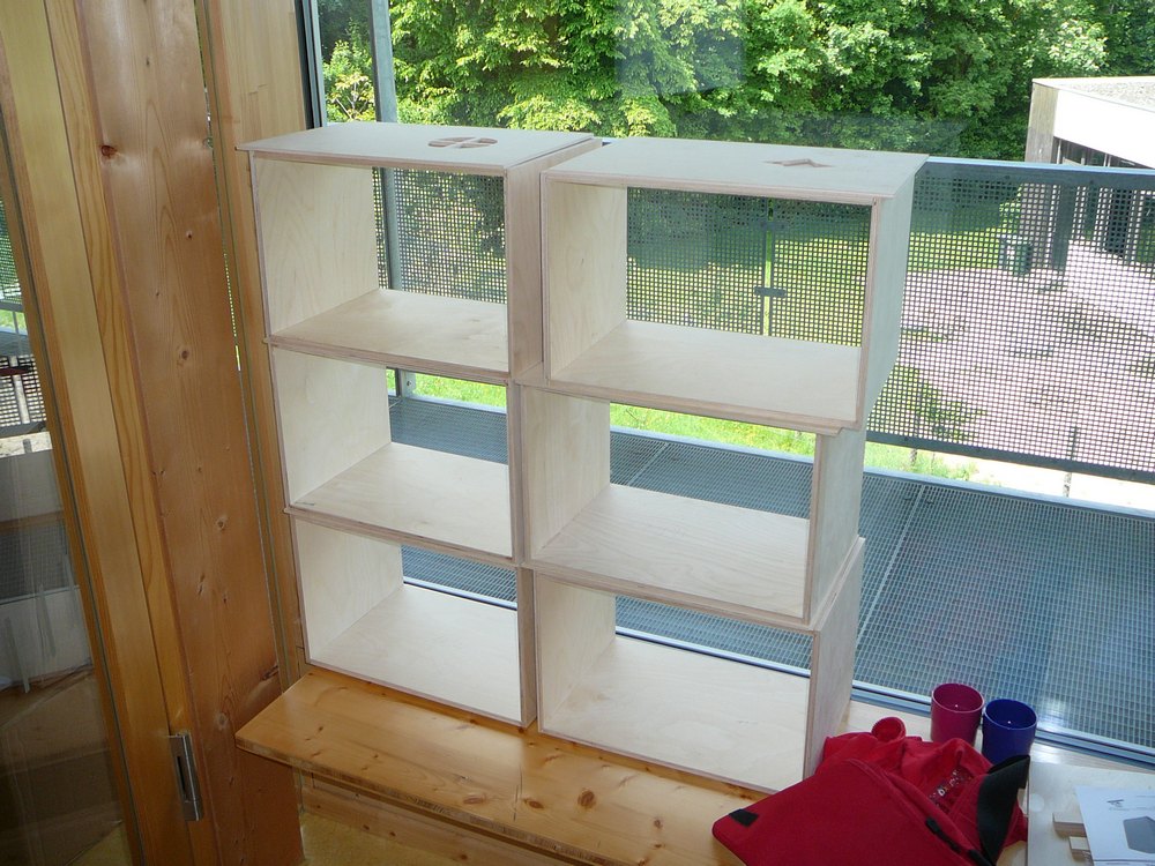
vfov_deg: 40.7
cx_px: 578
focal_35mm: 35
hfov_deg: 52.6
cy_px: 433
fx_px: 1168
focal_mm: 5.2
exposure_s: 1/160
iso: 80
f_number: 2.8
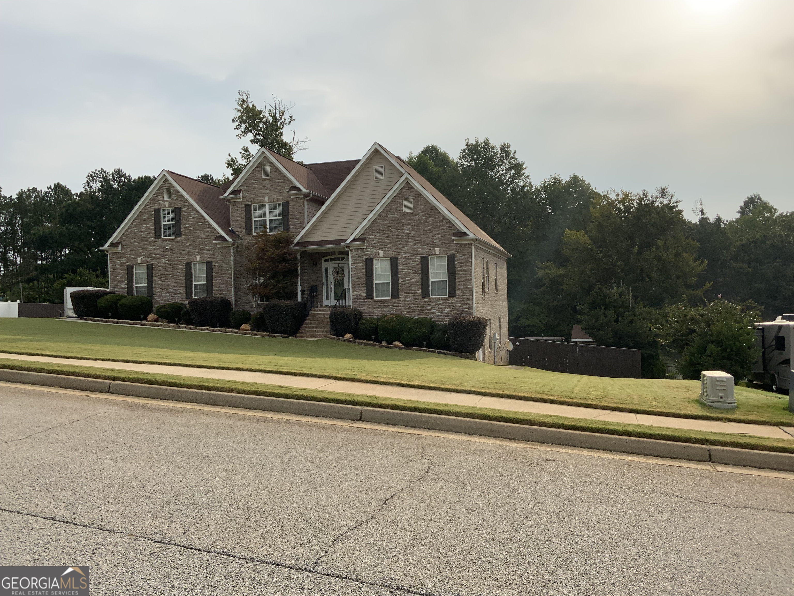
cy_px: 298
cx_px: 397
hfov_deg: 61.7
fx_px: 665
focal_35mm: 29
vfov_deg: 48.2
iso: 16
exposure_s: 1/1984
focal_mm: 3
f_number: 1.8
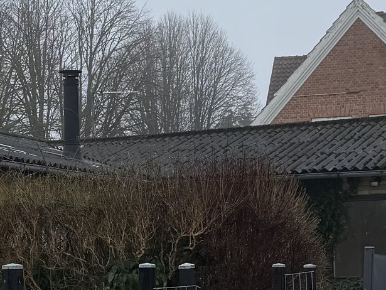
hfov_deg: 16.7
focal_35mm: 117
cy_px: 221
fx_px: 1305
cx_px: 71
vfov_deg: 12.6
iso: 80
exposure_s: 1/2041
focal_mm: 6.76
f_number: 1.78
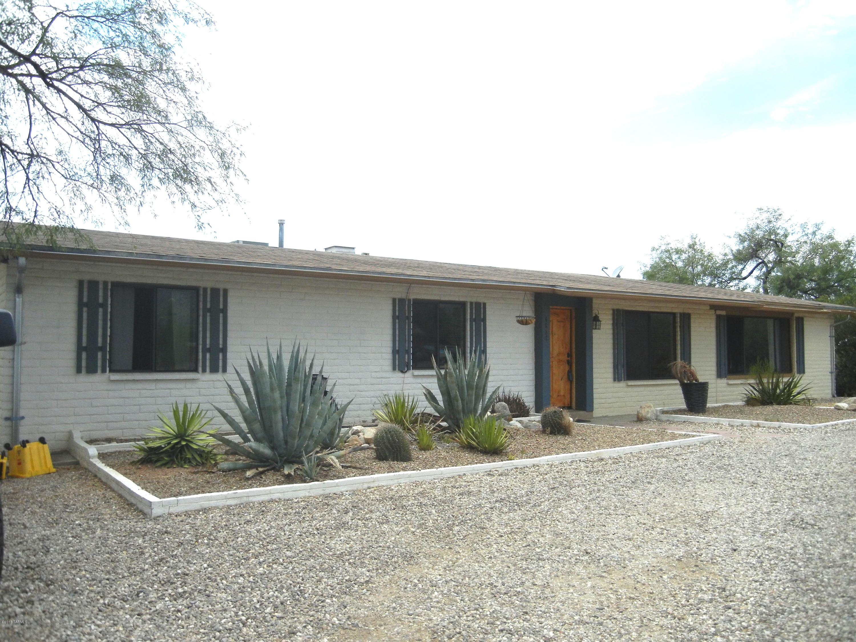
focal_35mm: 30
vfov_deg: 46.8
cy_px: 321
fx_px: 742
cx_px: 428
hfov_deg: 60.0
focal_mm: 5.4
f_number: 7
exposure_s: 1/619
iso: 160
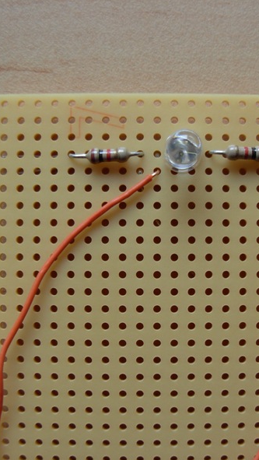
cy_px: 233
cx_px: 169
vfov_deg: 37.2
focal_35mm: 56
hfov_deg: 21.4
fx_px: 683
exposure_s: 1/23.2
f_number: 2.9
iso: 79
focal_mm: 6.3
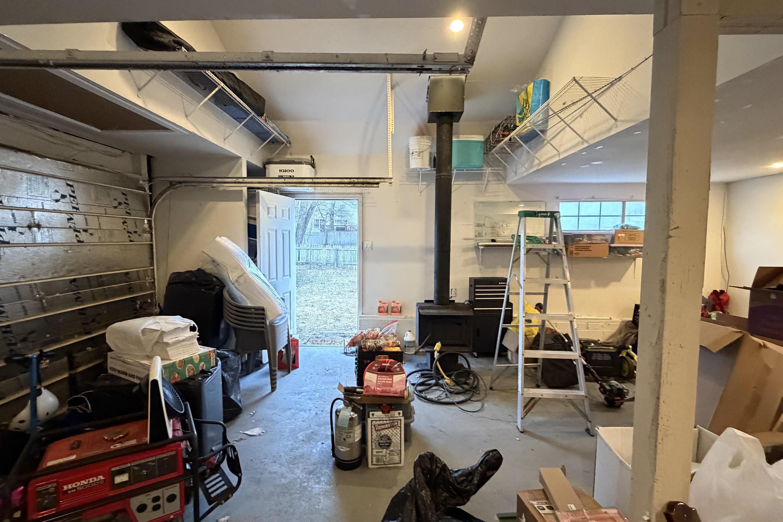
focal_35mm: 17
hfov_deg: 93.3
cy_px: 265
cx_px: 381
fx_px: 370
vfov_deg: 70.4
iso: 1000
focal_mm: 2.22
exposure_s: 1/60
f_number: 2.2
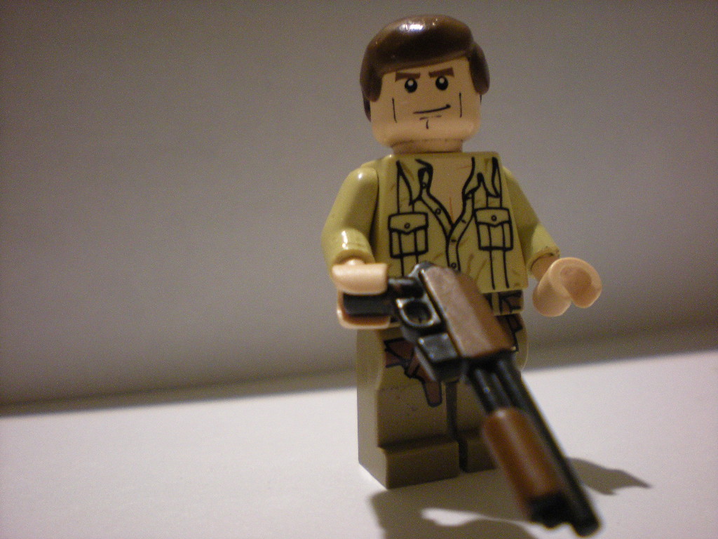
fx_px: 788
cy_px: 270
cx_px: 359
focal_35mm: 38
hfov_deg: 49.0
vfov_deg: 37.7
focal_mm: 6.3
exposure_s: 1/8
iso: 350
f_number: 3.1
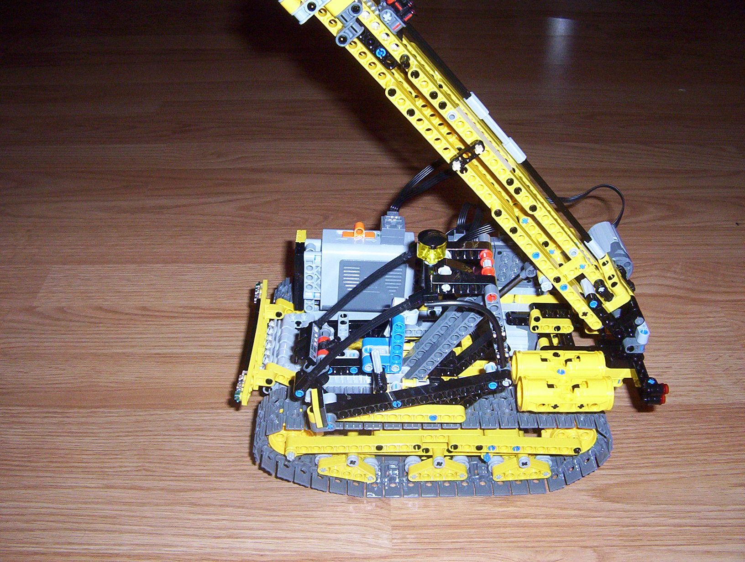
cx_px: 372
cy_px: 281
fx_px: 841
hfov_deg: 47.8
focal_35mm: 39
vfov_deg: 37.0
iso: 140
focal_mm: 5.26
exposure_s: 1/60
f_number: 3.84
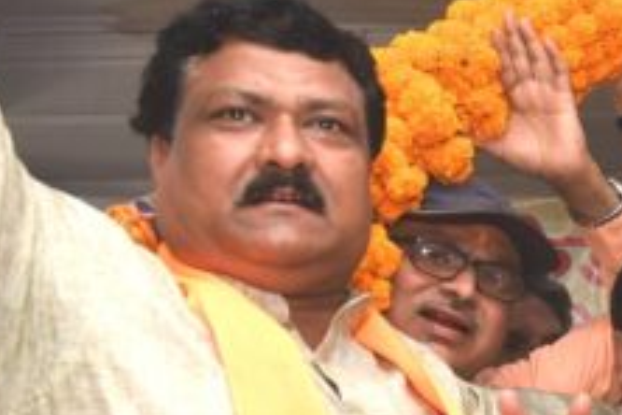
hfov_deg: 19.7
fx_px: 1434
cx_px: 1039
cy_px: 432
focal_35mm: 83
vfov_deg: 16.1
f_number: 4
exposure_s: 1/250
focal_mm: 16
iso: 800
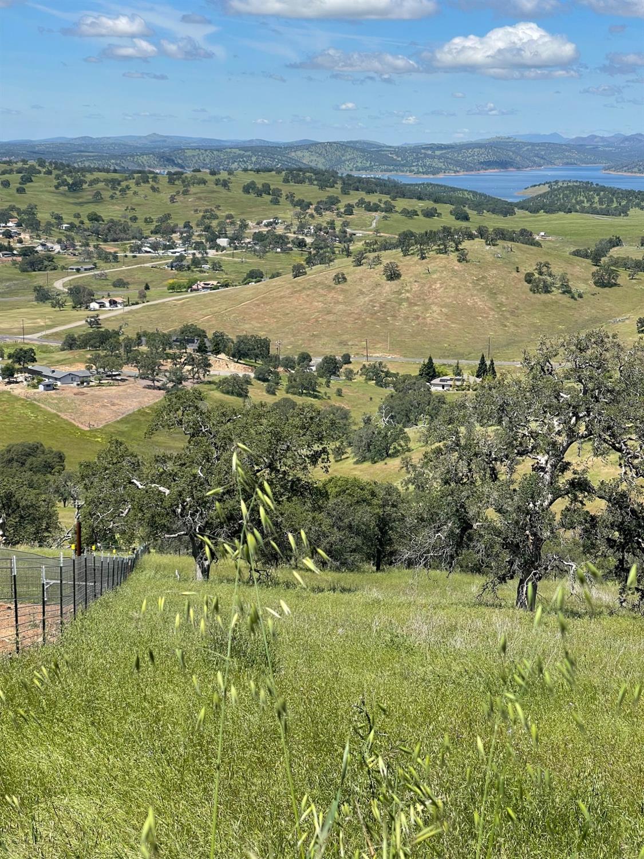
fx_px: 1588
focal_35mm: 64
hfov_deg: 22.9
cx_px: 322
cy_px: 430
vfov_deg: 30.3
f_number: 2.2
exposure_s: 1/978
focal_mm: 7.5
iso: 20
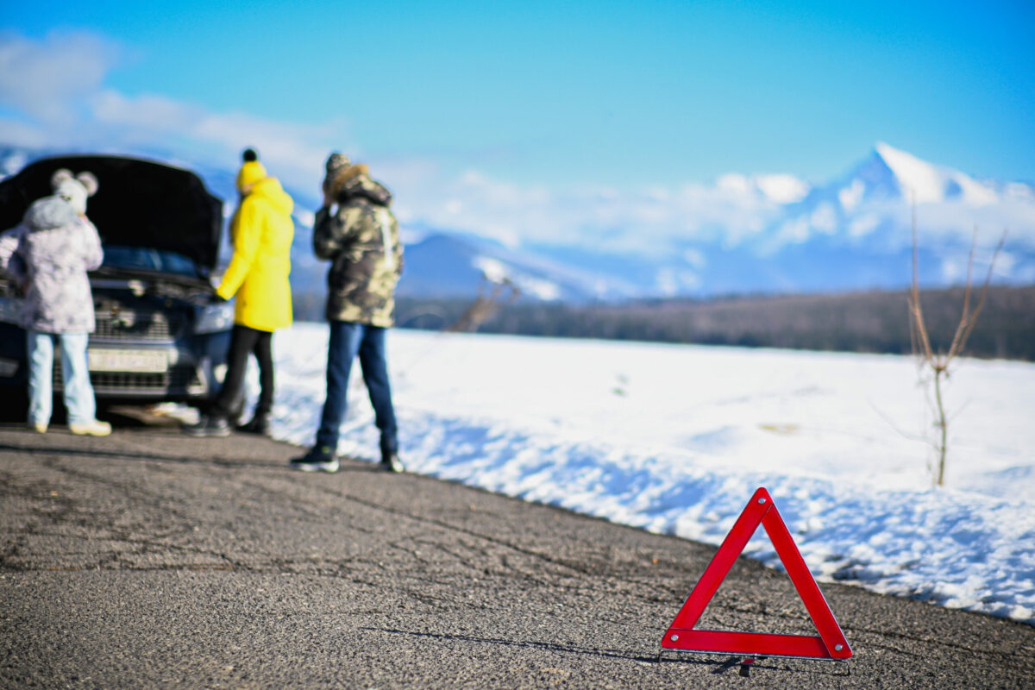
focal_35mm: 84
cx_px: 518
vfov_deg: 16.3
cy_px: 345
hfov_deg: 24.2
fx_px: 2415
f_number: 1.4
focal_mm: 56
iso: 100
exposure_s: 1/4000
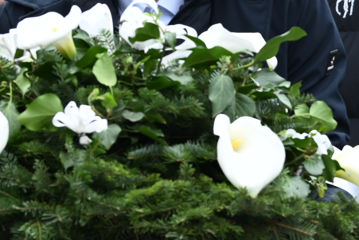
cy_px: 185
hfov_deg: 3.6
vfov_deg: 2.4
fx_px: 5736
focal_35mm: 575
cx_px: 678
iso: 500
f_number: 5
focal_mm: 125
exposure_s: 1/640
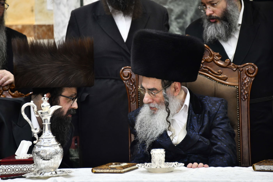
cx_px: 136
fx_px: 1592
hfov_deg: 9.8
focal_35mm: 210
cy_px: 91
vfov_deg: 6.5
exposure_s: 1/160
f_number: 5.6
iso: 1000
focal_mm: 210
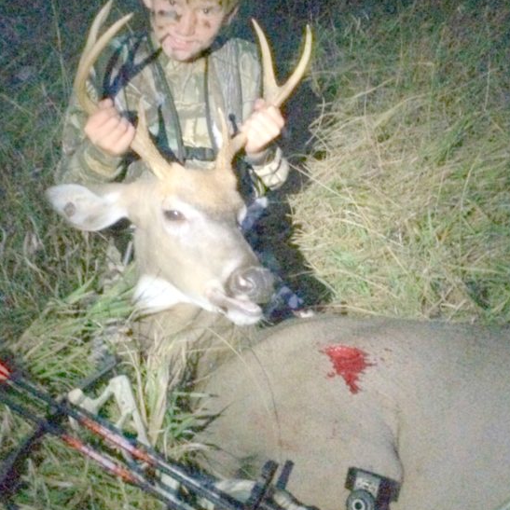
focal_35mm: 48
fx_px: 800
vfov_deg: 35.1
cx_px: 192
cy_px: 176
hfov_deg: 35.2
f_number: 2.2
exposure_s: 1/15
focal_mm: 4.15
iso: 2000
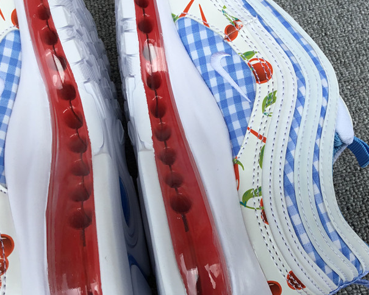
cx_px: 233
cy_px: 165
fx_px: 491
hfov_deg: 40.8
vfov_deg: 33.4
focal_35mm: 45
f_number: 2.4
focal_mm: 3.3
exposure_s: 1/289
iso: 25
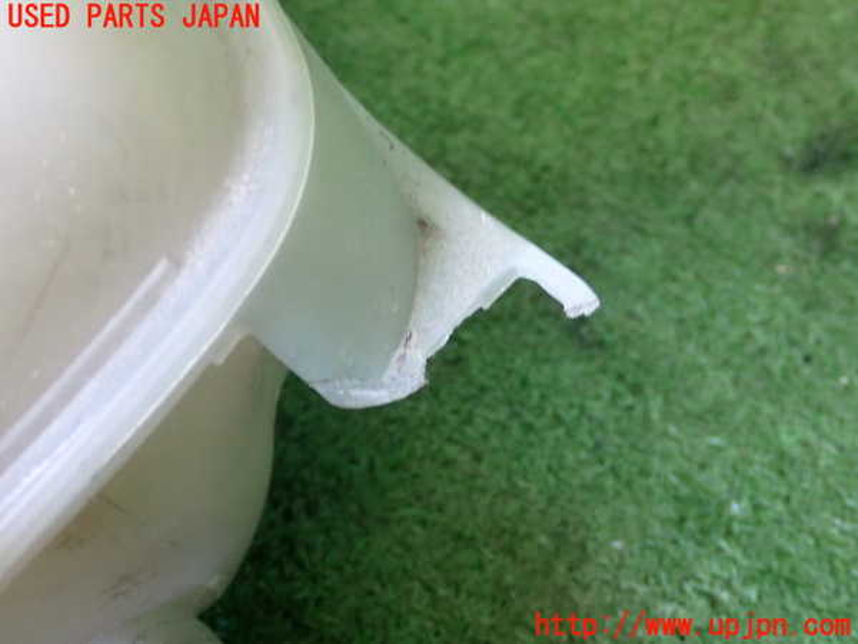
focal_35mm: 58
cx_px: 429
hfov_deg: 33.2
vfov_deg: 25.2
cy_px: 322
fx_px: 1438
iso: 800
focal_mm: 10.35
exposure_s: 1/20
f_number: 3.5
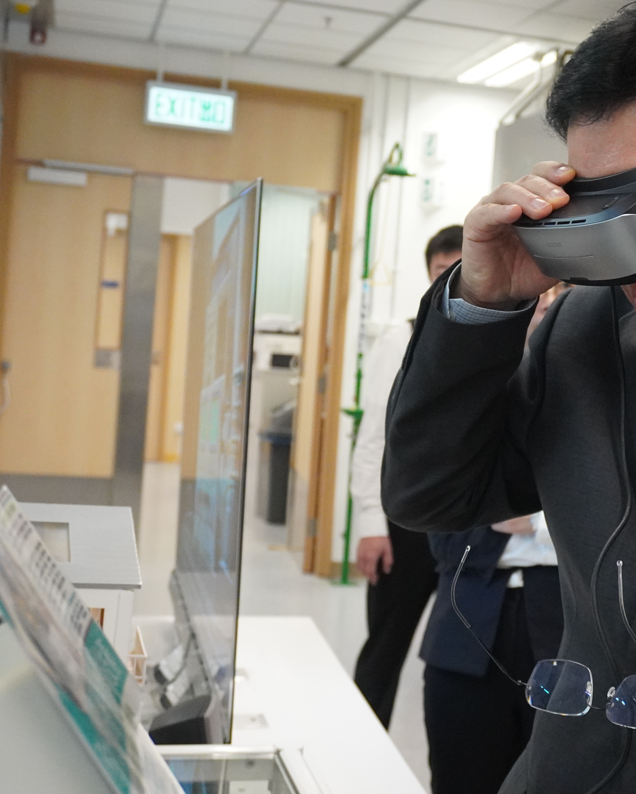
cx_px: 542
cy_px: 360
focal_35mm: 59
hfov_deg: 25.3
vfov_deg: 32.0
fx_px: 1383
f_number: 4.5
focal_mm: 25
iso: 4000
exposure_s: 1/160
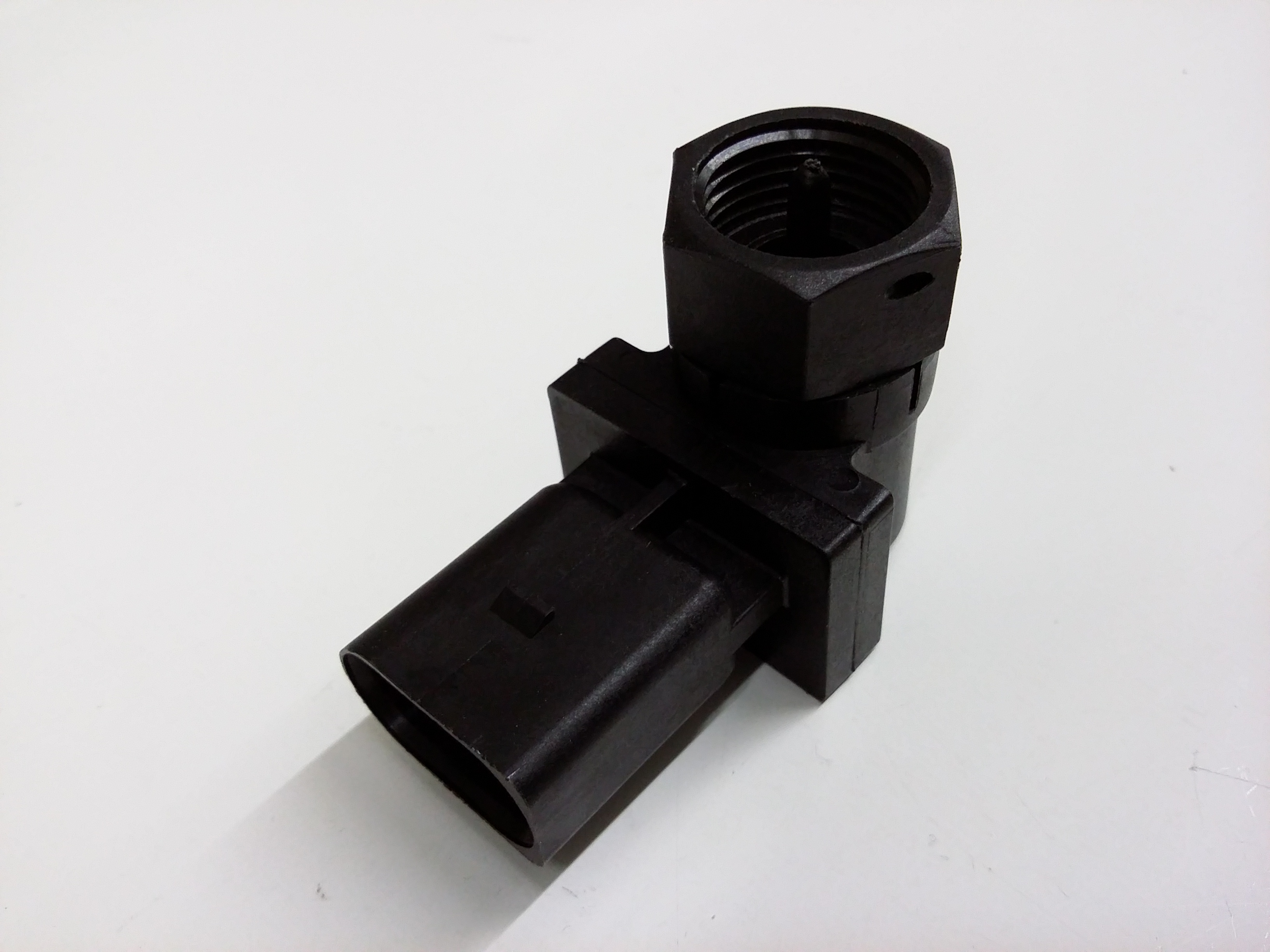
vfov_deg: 44.2
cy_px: 476
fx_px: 1174
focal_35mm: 32
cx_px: 635
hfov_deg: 56.8
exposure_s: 1/15
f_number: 2.4
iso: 160
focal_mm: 3.4
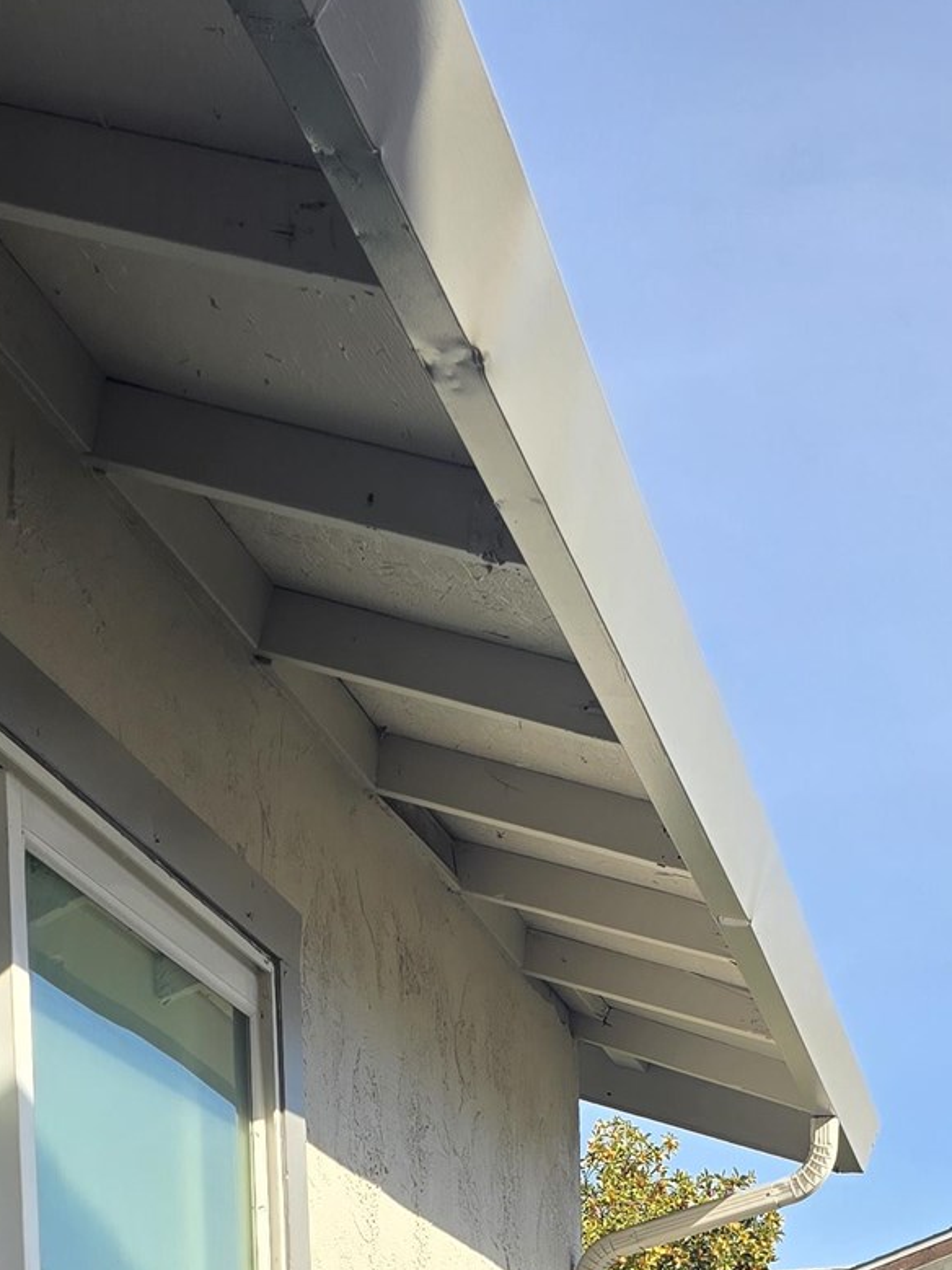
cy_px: 1860
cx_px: 588
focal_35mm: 68
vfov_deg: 23.4
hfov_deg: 21.6
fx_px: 2494
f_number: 1.7
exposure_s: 1/399
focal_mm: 6.3
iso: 12
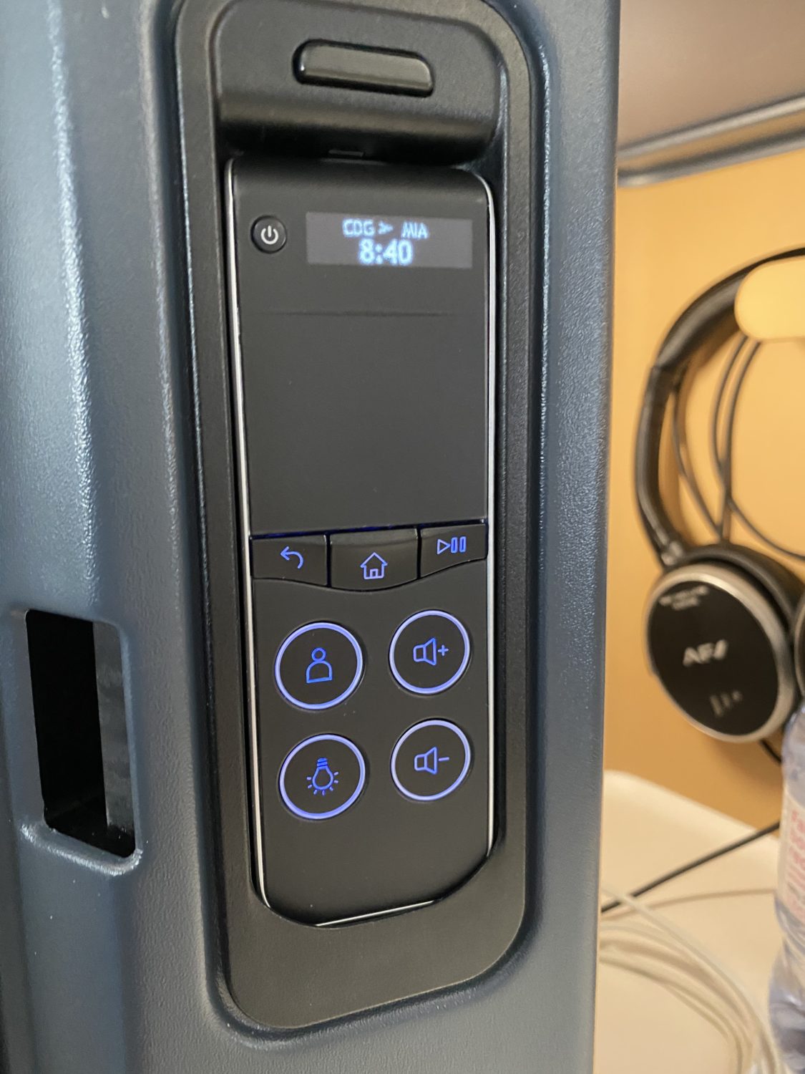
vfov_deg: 67.3
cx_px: 402
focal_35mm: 26
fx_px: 806
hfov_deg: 53.1
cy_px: 537
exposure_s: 1/29
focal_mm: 4.25
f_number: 1.8
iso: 640
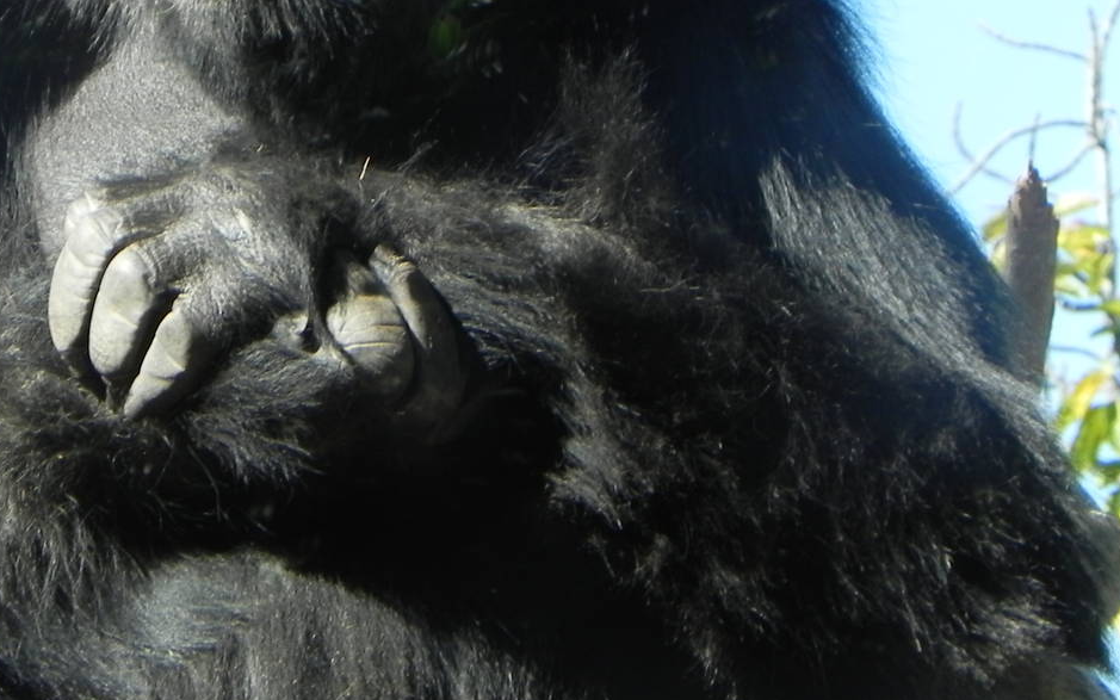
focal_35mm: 446
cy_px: 66
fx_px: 13614
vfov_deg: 2.9
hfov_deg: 4.7
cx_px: 212
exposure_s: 1/250
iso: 160
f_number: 5
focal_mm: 44
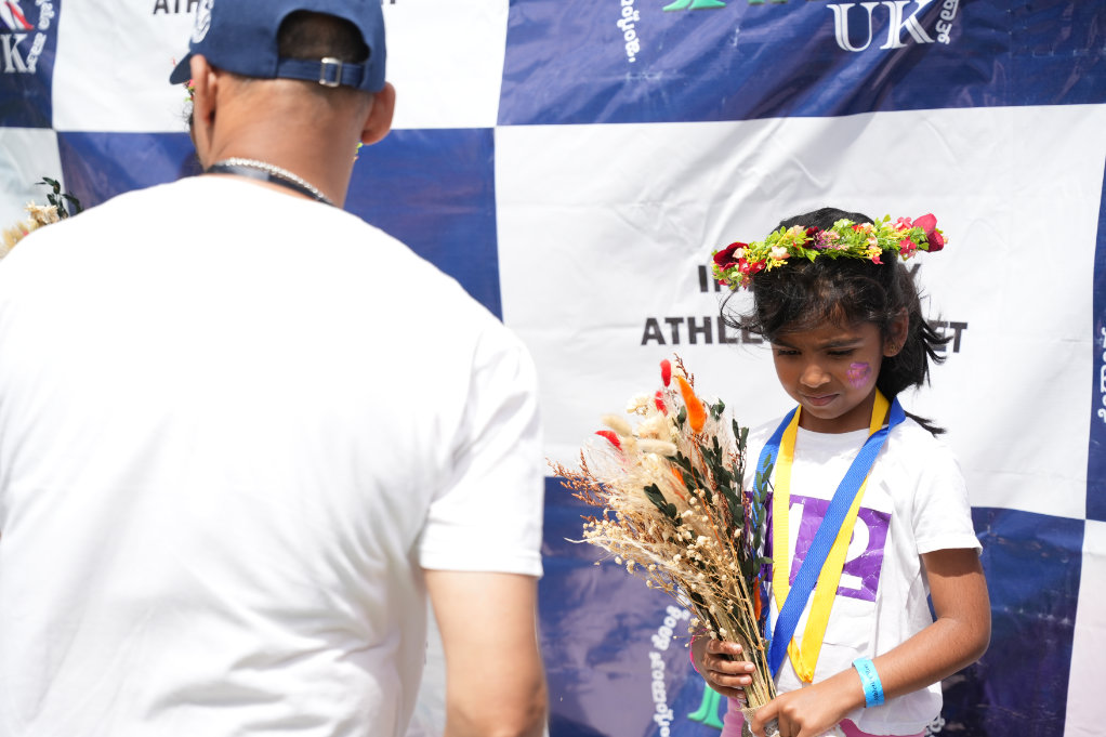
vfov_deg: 23.3
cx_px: 553
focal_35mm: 58
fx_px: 1791
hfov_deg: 34.3
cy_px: 368
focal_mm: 58.3
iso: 250
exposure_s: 1/4000
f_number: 2.8
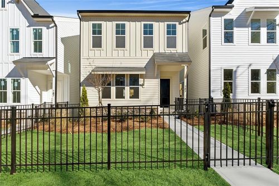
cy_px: 93
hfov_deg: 95.0
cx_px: 140
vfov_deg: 72.0
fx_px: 128
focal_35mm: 16
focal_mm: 11
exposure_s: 1/320
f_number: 8
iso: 100
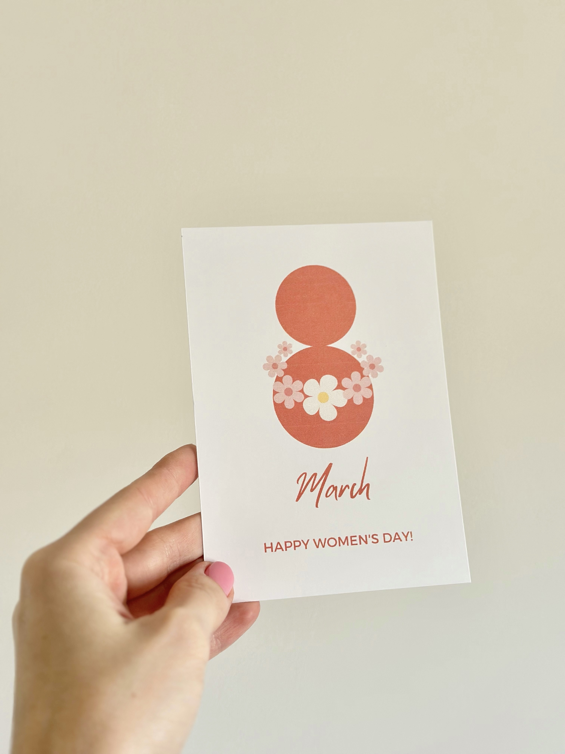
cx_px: 282
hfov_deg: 30.3
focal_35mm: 48
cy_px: 377
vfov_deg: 39.7
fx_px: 1045
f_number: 1.78
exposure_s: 1/60
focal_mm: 6.86
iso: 200
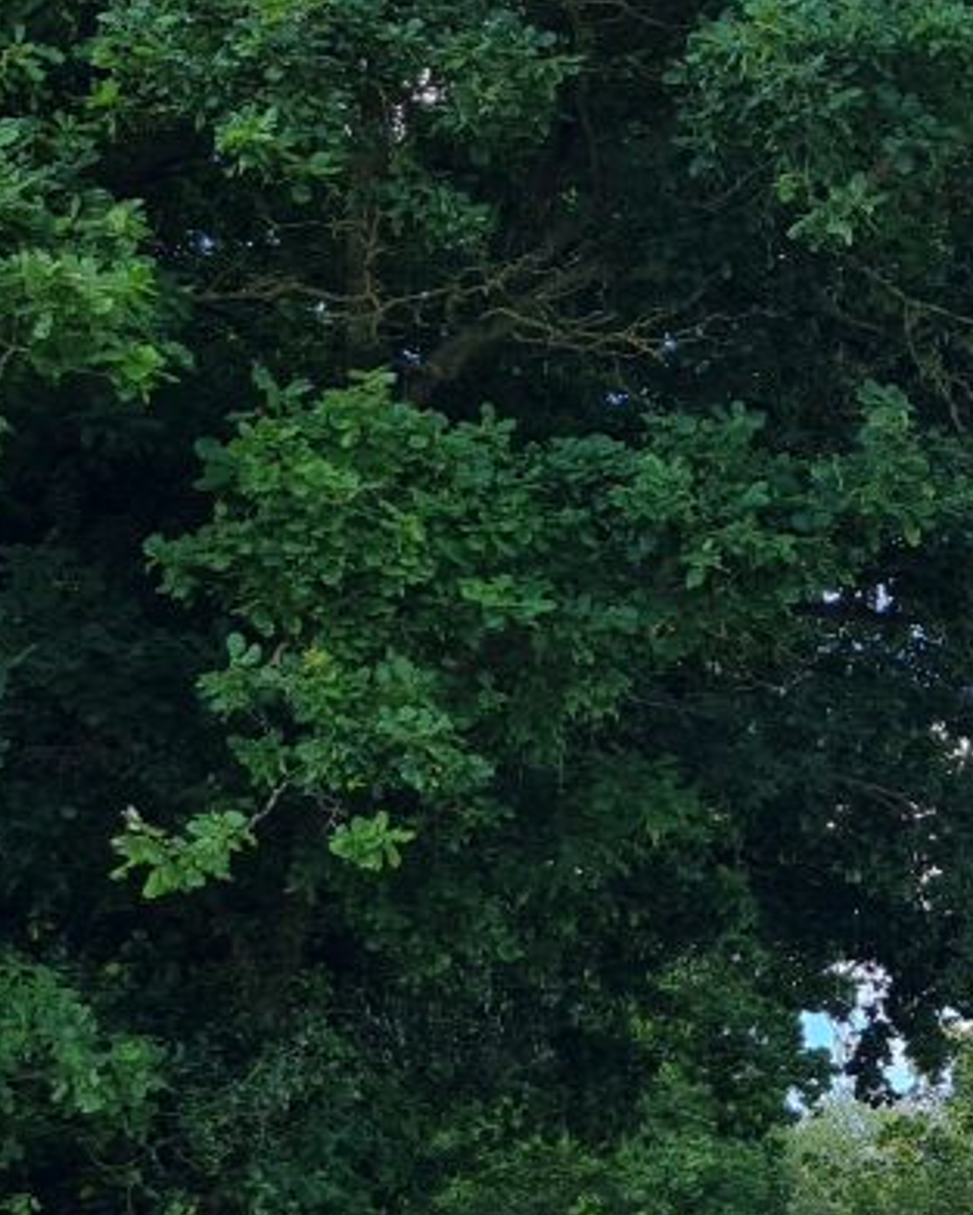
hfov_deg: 16.6
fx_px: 2987
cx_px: 1523
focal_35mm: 83
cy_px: 1162
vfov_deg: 22.3
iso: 50
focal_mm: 5.4
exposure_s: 1/904
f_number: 1.8
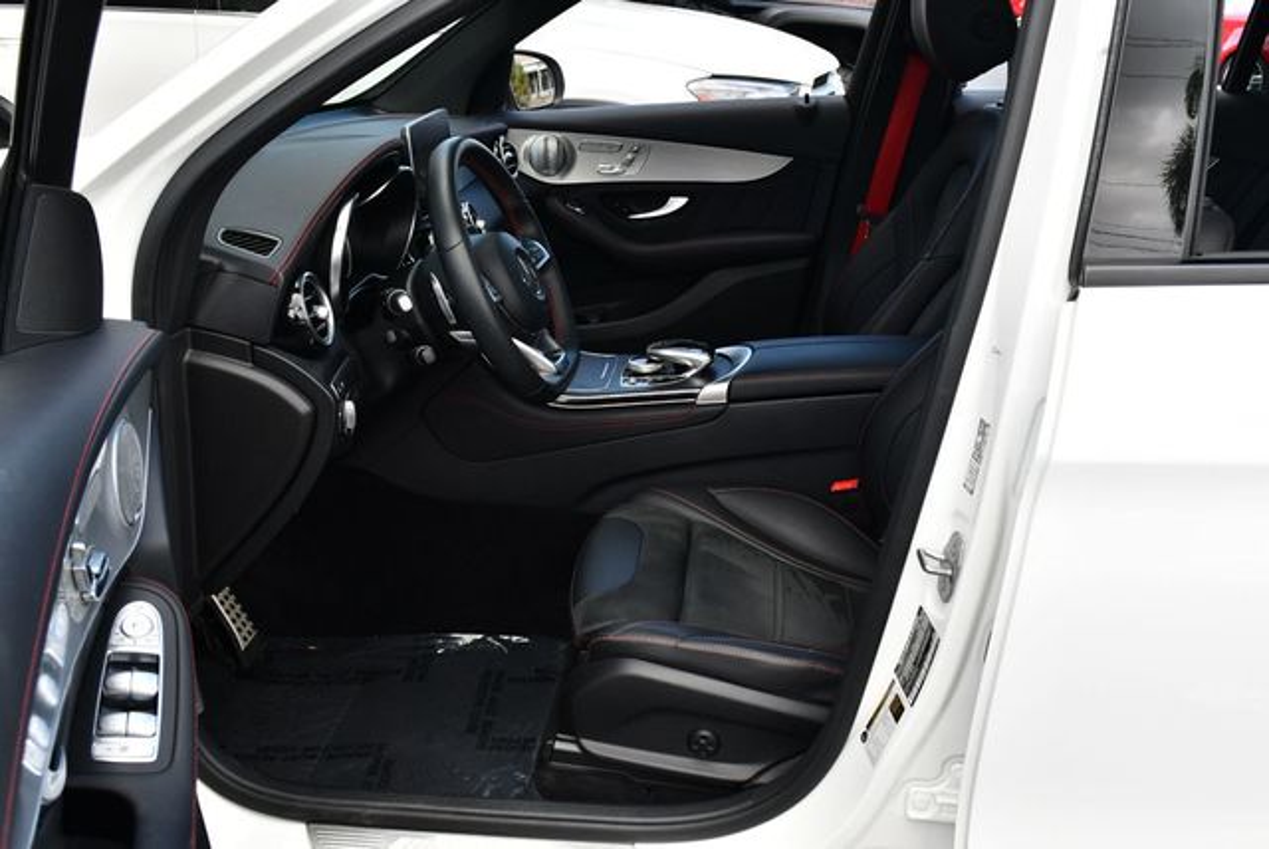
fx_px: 1270
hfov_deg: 53.1
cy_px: 424
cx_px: 634
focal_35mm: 36
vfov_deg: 36.9
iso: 250
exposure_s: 1/250
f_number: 5.6
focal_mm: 18
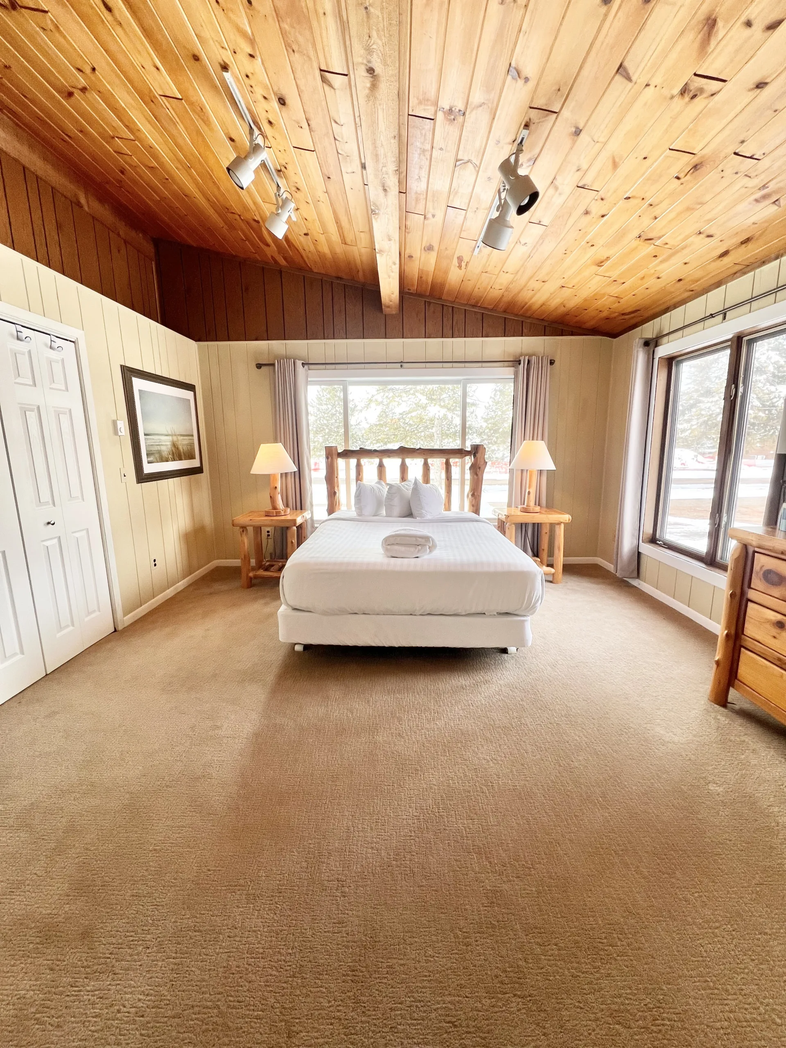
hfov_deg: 89.9
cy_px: 524
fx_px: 394
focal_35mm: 13
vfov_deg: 106.2
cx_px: 393
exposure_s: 1/99
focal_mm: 1.57
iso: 40
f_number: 1.8
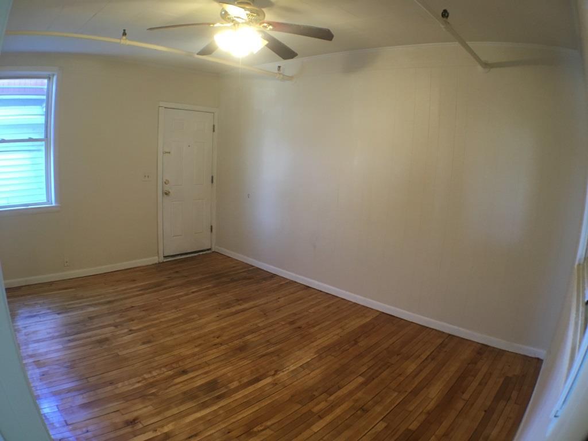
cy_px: 220
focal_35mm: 29
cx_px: 294
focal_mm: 4.15
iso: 100
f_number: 2.2
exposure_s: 1/30
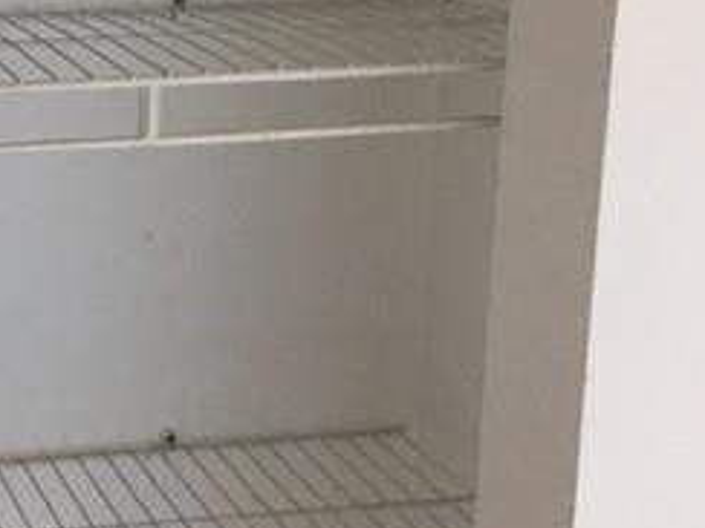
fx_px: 1548
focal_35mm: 76
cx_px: -95
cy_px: 156
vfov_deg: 19.3
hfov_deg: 23.8
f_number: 2.2
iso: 100
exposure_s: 1/15
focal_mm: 4.15
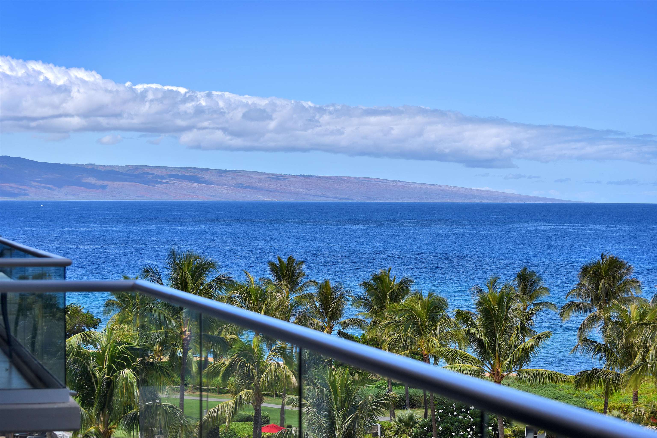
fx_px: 1278
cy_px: 219
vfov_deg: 19.5
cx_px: 328
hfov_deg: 28.8
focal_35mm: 70
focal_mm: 70
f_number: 5.6
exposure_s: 1/500
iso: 64
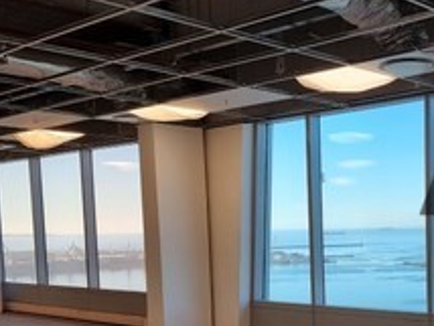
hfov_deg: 32.9
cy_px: 284
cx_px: 375
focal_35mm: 56
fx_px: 703
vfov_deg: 25.5
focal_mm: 6.7
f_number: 1.8
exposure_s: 1/108
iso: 50
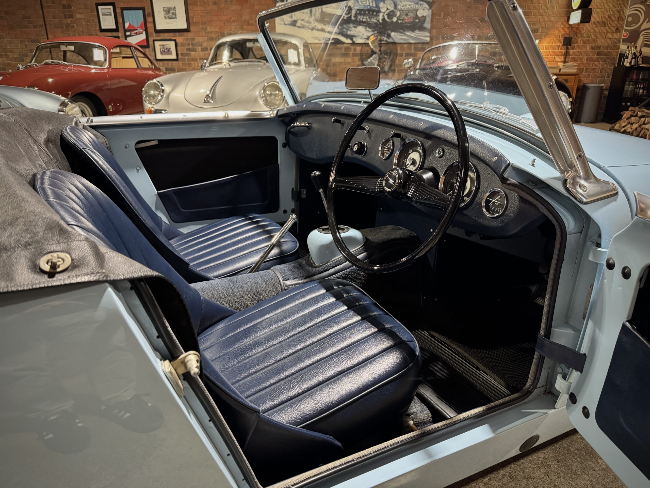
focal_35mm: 24
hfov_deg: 71.6
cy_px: 244
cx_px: 325
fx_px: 451
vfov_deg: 56.8
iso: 800
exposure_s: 1/50
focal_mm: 6.76
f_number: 1.78
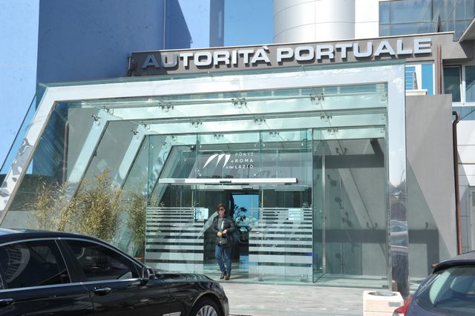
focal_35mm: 48
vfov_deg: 28.0
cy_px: 158
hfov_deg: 41.1
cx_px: 238
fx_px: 633
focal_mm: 48
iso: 320
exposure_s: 1/200
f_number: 14
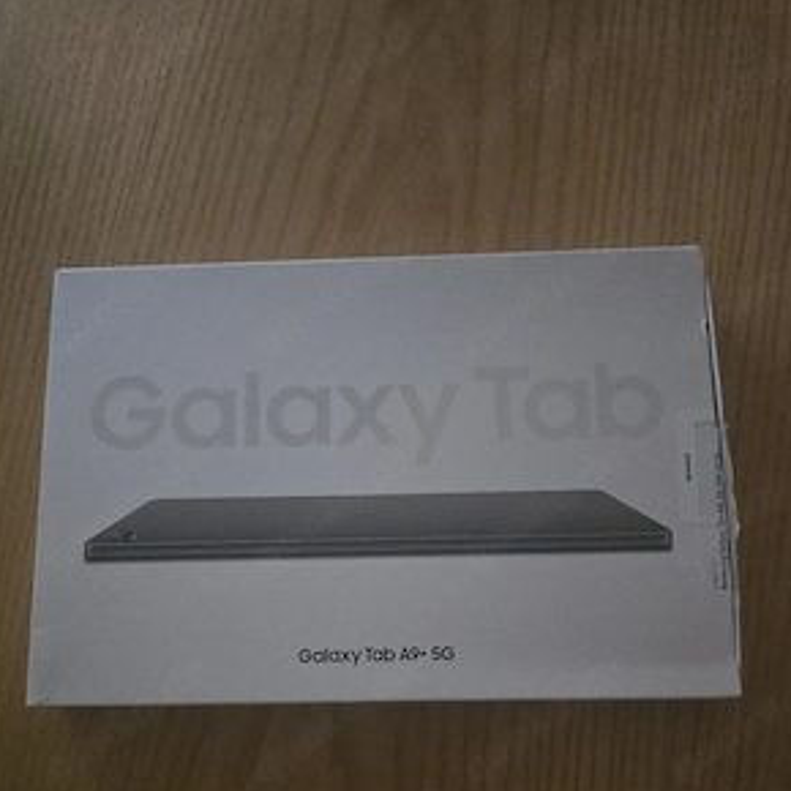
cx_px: 393
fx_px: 724
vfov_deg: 55.9
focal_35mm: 28
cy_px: 537
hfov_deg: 57.3
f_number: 1.7
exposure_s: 1/50.3
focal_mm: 6.3
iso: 1600
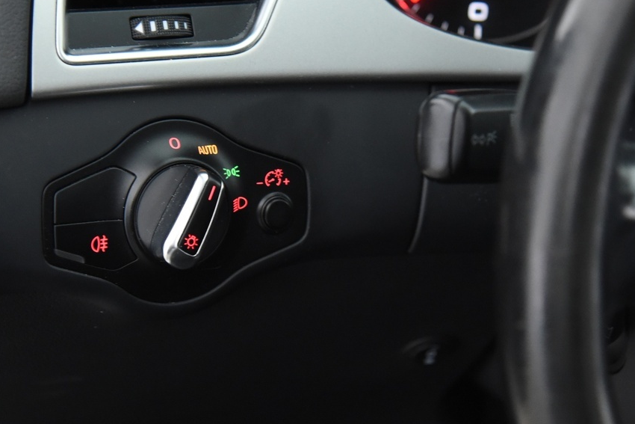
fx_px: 2082
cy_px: 230
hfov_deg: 17.3
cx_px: 201
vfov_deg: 11.6
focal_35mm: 118
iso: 4000
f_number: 4
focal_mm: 62
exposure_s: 1/25
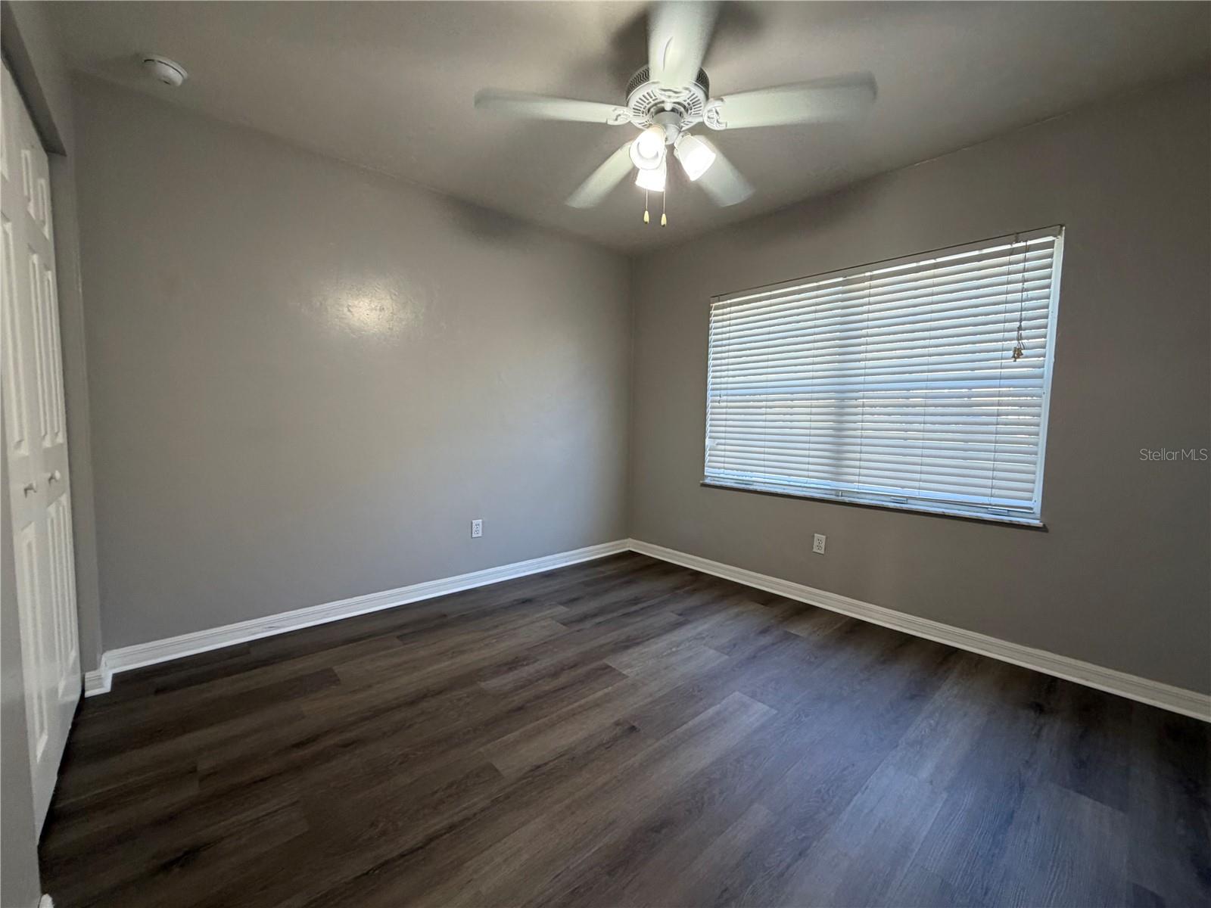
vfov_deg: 85.7
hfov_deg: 102.1
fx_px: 490
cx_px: 606
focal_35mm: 14
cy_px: 454
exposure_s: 1/60
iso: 200
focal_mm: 2.22
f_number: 2.2
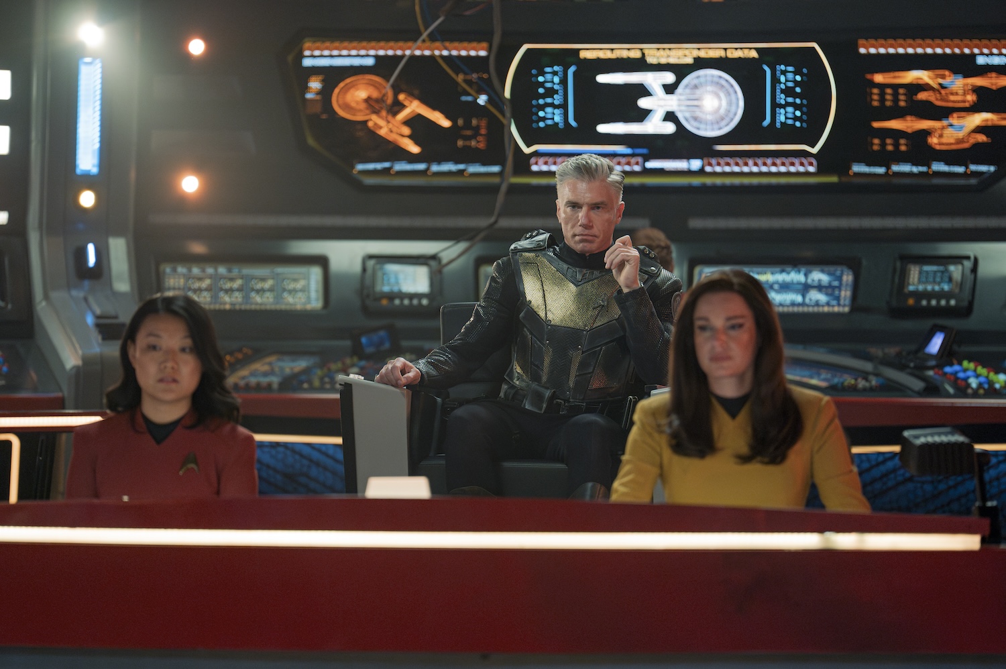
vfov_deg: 6.9
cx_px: 503
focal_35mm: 200
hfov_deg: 10.3
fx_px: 5583
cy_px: 334
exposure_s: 1/250
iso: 4000
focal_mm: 200
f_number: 2.8
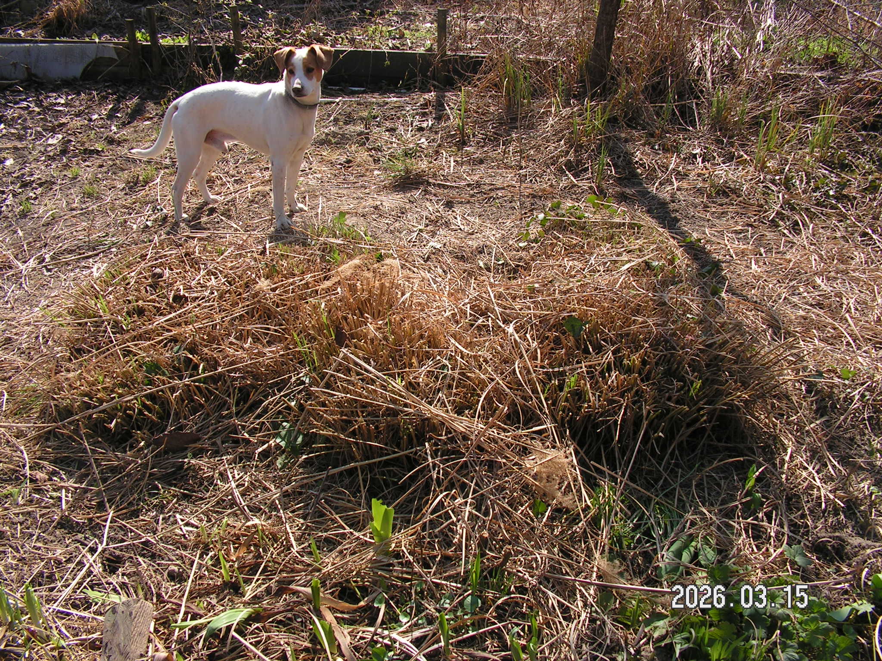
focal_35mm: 36
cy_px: 330
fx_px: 917
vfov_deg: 39.7
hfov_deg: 51.4
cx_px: 441
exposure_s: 1/250
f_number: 4.8
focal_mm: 6
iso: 64
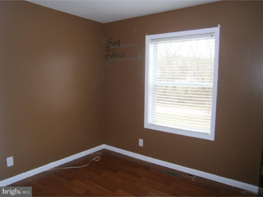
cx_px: 132
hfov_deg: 67.3
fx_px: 198
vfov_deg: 53.1
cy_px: 98
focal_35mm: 26
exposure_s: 1/30
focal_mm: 4.7
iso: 125
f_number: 2.8
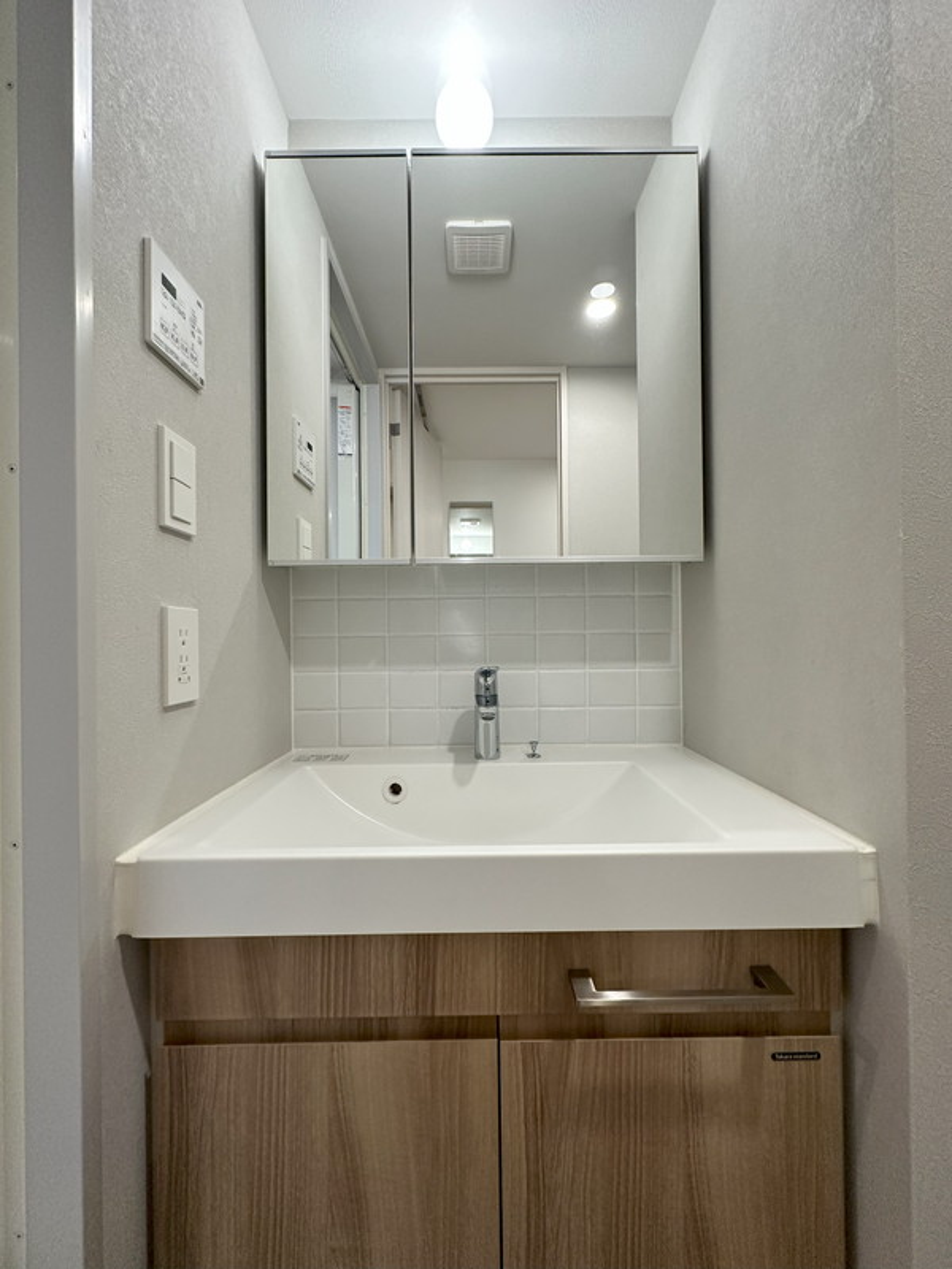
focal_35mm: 14
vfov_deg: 102.1
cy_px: 634
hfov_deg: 85.7
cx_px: 476
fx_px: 513
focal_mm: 2.22
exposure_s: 1/100
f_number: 2.2
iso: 200
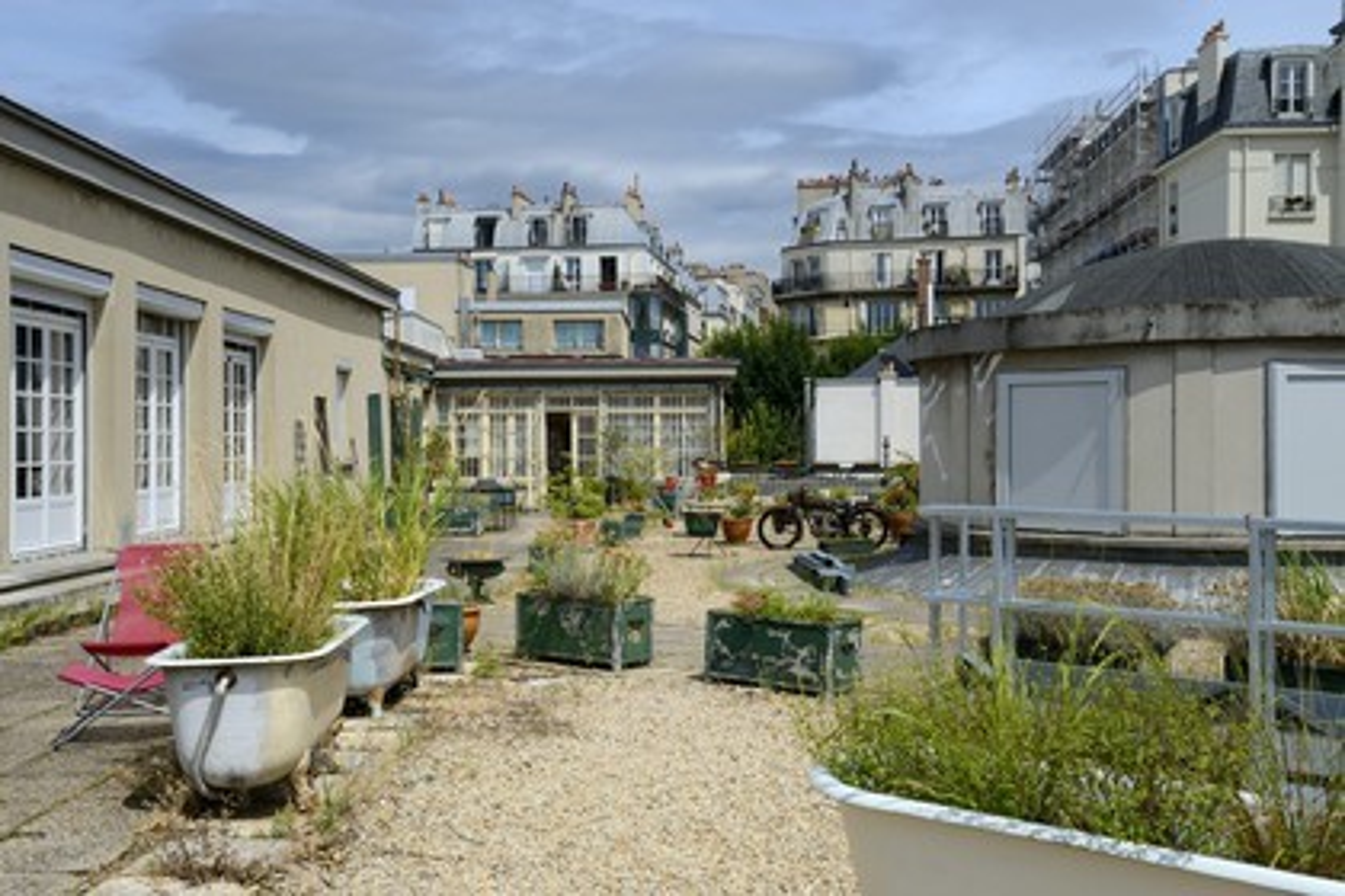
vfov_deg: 33.4
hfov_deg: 48.5
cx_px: 672
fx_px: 1494
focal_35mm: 40
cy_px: 448
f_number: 13
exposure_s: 1/250
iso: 160
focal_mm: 40
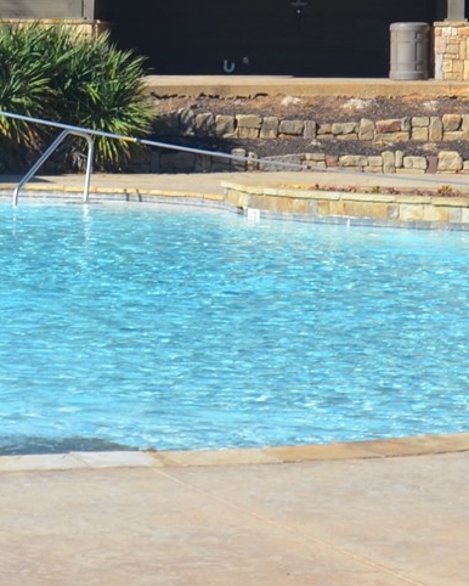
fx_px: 2861
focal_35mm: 165
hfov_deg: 9.3
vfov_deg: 11.6
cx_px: -53
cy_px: 98
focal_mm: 26
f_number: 8
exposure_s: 1/250
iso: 110
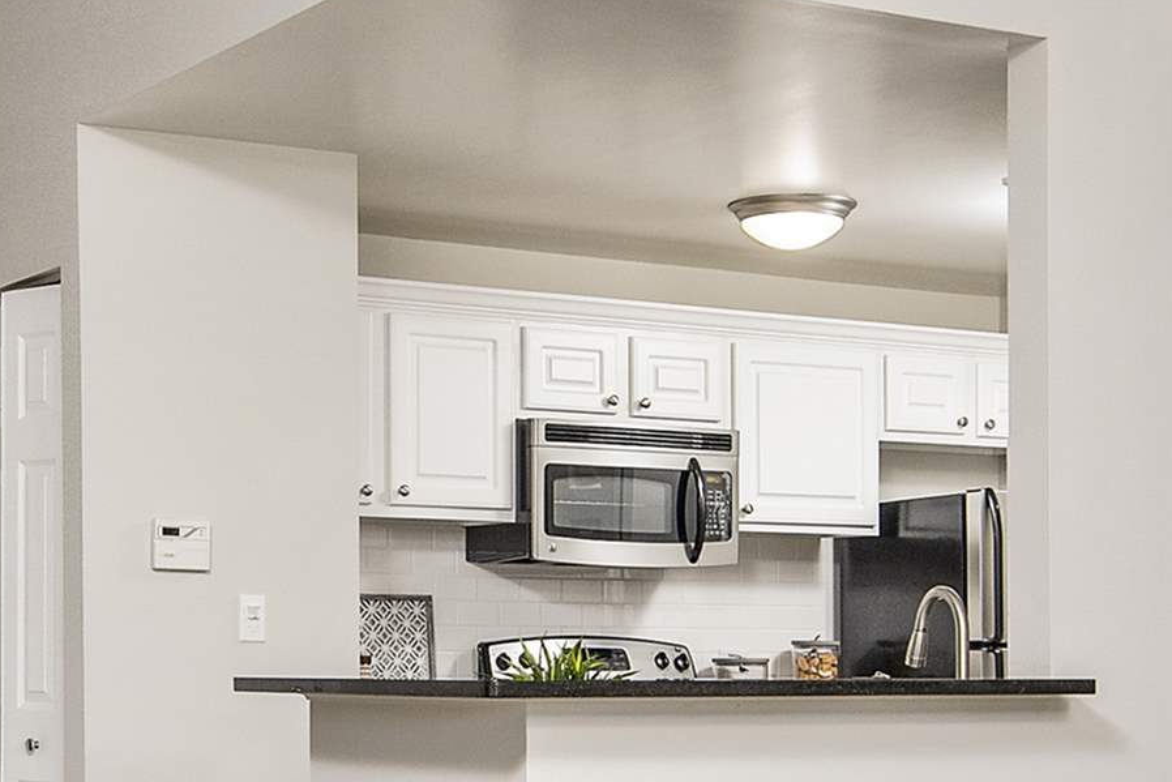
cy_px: 561
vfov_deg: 18.6
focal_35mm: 73
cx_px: 467
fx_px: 2377
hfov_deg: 27.6
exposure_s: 1/15
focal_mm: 16
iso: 400
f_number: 7.1
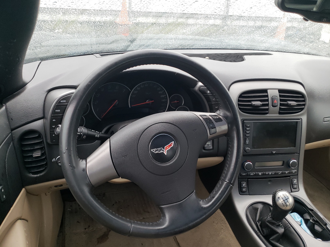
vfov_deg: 53.1
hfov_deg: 67.3
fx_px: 248
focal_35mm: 26
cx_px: 165
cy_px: 124
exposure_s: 1/120
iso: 61
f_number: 1.5
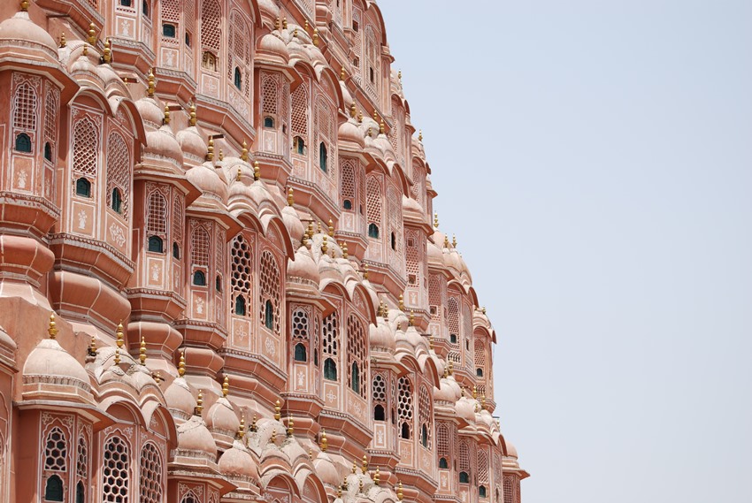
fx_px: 1945
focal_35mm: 93
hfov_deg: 21.9
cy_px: 252
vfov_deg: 14.7
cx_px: 376
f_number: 5.6
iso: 125
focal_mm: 62
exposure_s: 1/500
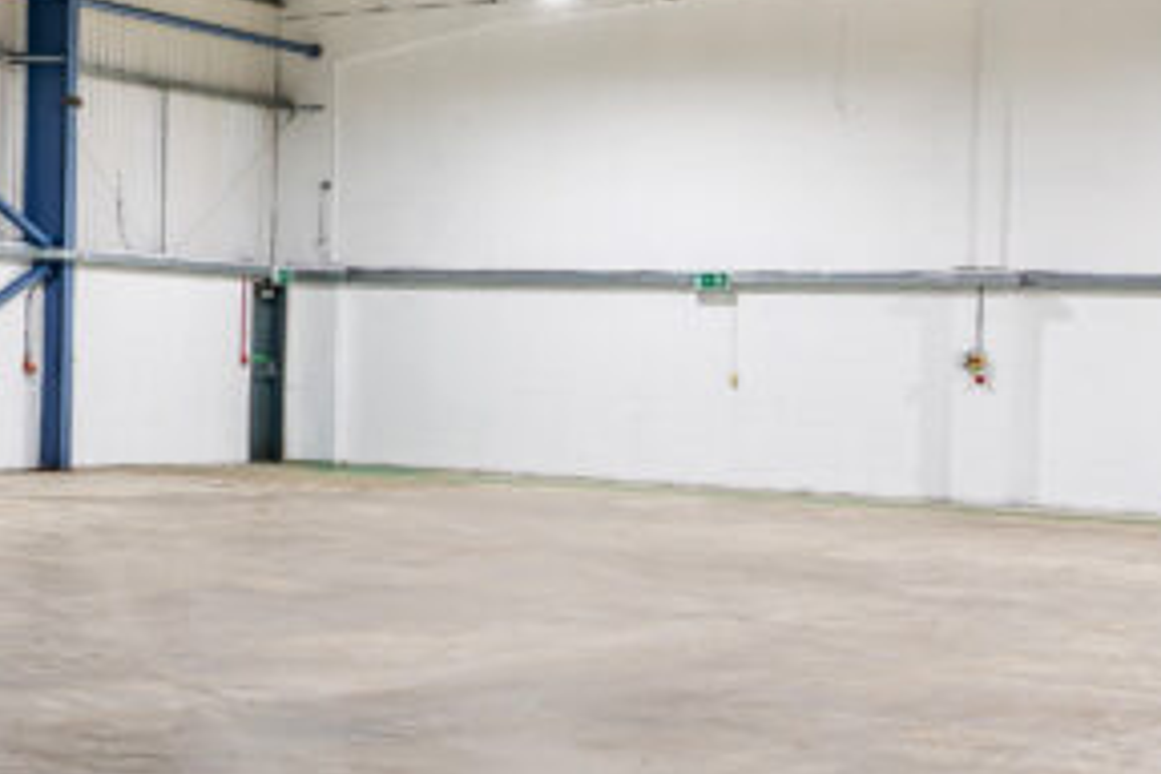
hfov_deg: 21.1
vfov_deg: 18.4
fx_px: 2386
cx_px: -774
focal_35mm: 74
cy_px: 312
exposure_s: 1/15
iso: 100
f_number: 8
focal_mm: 16
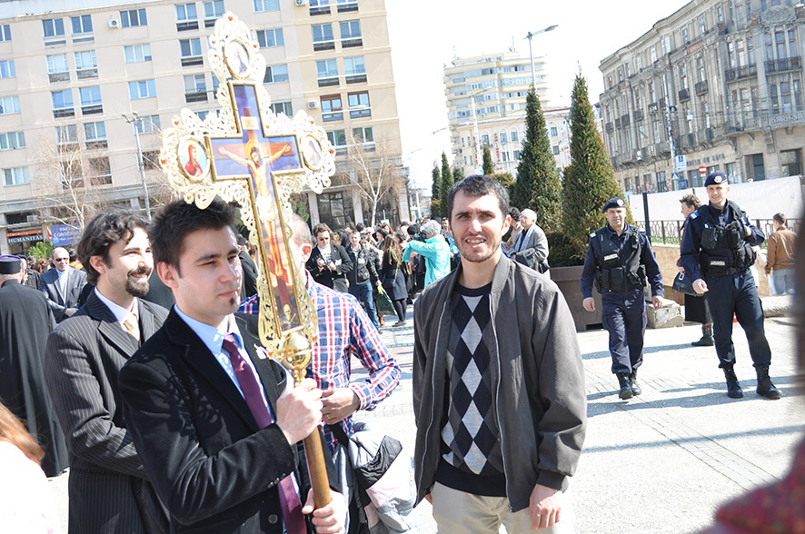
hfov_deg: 45.0
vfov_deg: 30.8
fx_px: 971
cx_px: 402
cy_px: 267
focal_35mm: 44
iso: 250
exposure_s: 1/250
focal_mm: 29
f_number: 8
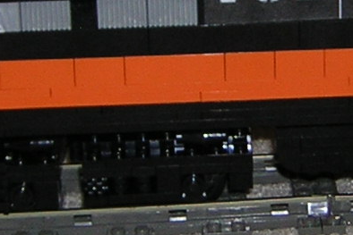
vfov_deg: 9.0
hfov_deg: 13.4
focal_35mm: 152
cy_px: 100
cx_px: 314
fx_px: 1491
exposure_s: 1/60.1
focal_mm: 4.7
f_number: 2.6
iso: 50
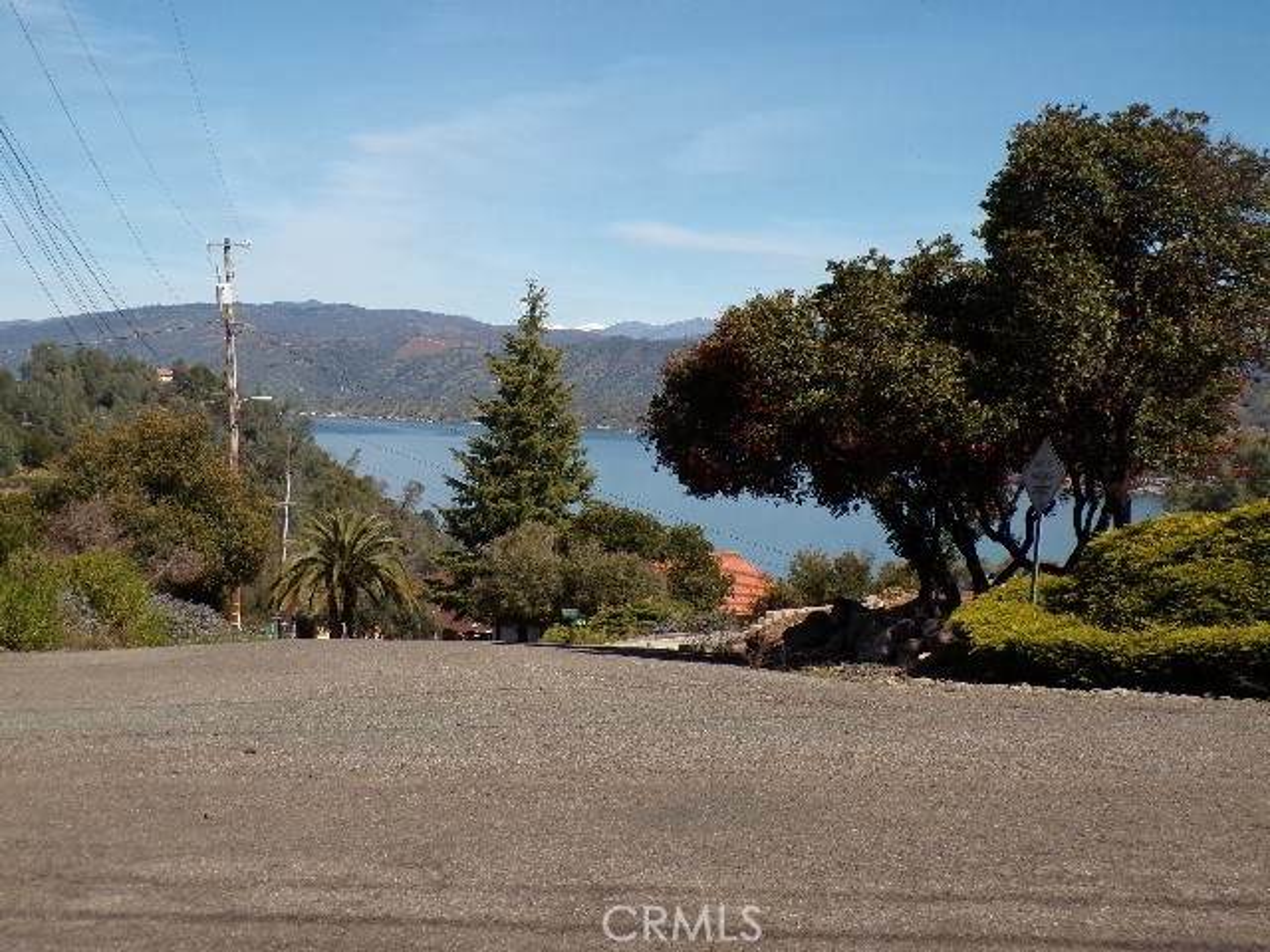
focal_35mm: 49
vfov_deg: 29.7
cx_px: 635
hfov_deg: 38.9
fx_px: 1798
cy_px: 476
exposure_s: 1/500
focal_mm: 8.7
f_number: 5.3
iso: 100
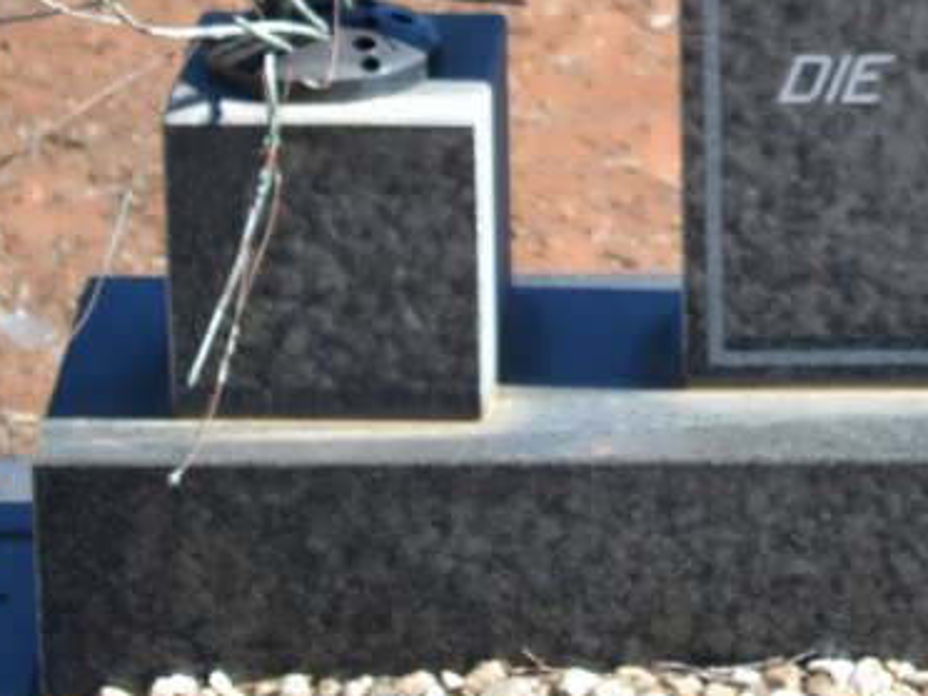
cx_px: 831
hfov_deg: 7.7
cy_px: -264
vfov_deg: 5.8
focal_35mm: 256
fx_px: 6851
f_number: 5.6
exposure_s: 1/125
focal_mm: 55
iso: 200
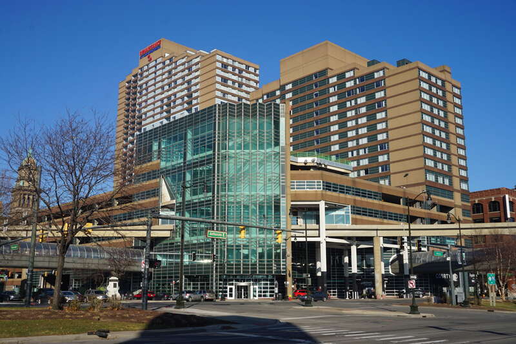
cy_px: 172
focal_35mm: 38
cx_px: 258
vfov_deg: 35.5
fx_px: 537
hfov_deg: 51.3
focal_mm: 25
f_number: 11
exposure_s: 1/200
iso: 100
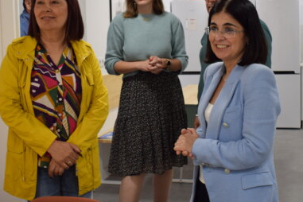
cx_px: 146
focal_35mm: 63
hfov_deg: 31.9
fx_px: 530
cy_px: 78
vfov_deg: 21.5
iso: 400
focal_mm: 20
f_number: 4.5
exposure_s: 1/80
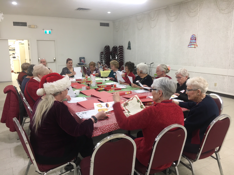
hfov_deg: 61.7
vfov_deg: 48.2
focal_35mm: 29
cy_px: 88
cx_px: 117
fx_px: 196
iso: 125
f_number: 2.2
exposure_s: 1/33
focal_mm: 4.15
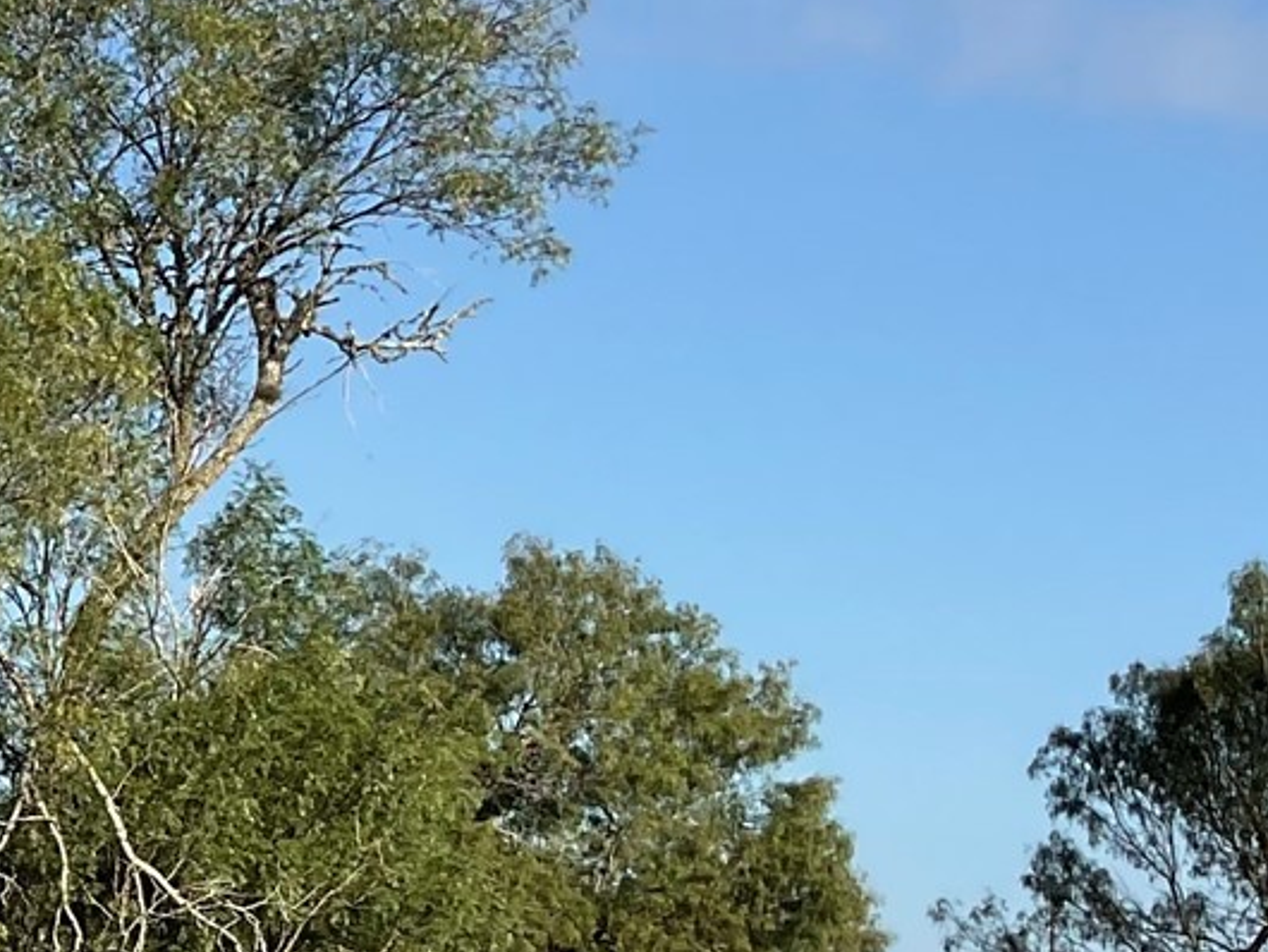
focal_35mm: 112
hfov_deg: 15.7
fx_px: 4104
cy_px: 765
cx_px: -825
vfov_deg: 13.2
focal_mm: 3
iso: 16
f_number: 1.8
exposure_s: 1/1626
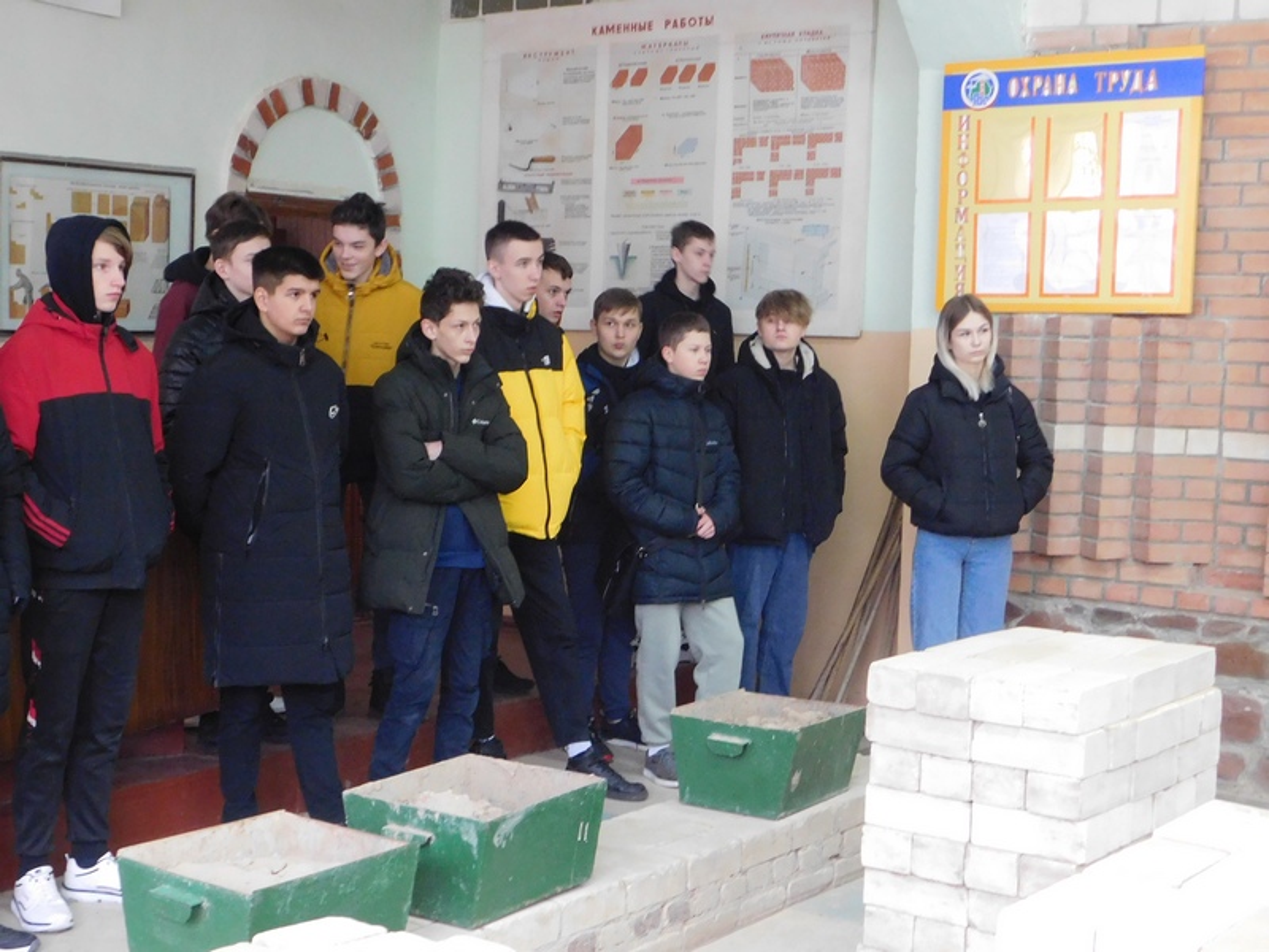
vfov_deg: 36.0
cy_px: 476
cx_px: 634
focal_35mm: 40
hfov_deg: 46.8
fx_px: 1466
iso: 400
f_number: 3.6
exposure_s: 1/15
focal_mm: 7.1
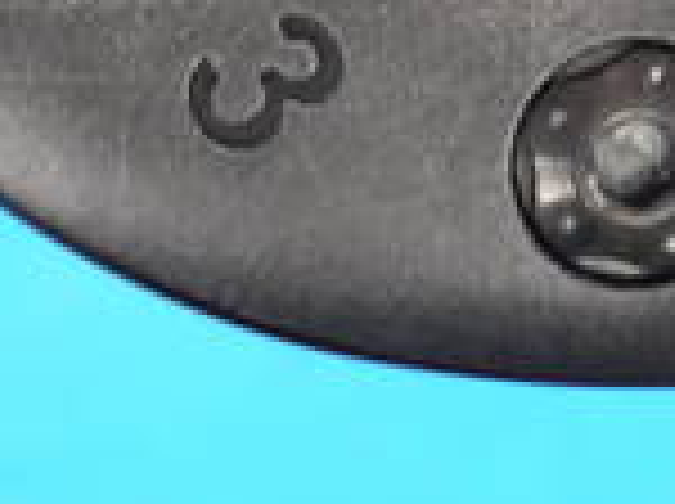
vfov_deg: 4.1
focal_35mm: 359
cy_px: -441
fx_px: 6989
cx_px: 639
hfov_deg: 5.5
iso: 800
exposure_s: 1/50
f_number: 5.6
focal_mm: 42
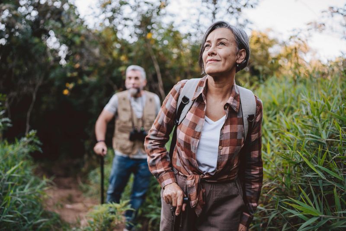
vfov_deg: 37.8
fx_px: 336
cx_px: 173
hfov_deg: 54.4
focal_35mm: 35
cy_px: 116
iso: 400
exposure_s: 1/800
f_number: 1.4
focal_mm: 35
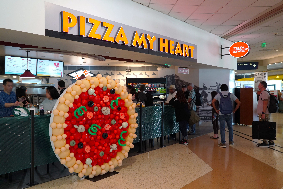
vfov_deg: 42.4
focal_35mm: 31
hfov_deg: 60.3
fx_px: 244
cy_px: 94
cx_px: 142
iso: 1250
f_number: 4
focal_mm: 31
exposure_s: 1/160
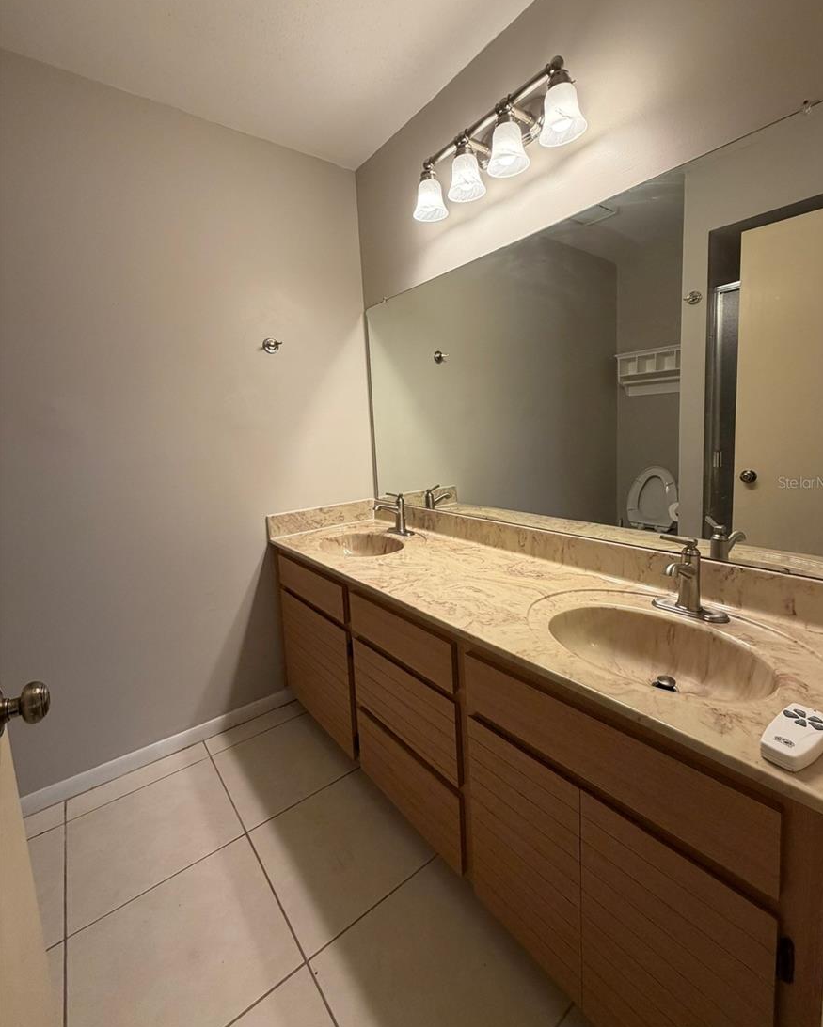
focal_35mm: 15
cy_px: 482
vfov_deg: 96.7
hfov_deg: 84.0
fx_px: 457
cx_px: 421
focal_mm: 2.22
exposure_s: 1/120
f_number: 2.2
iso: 200
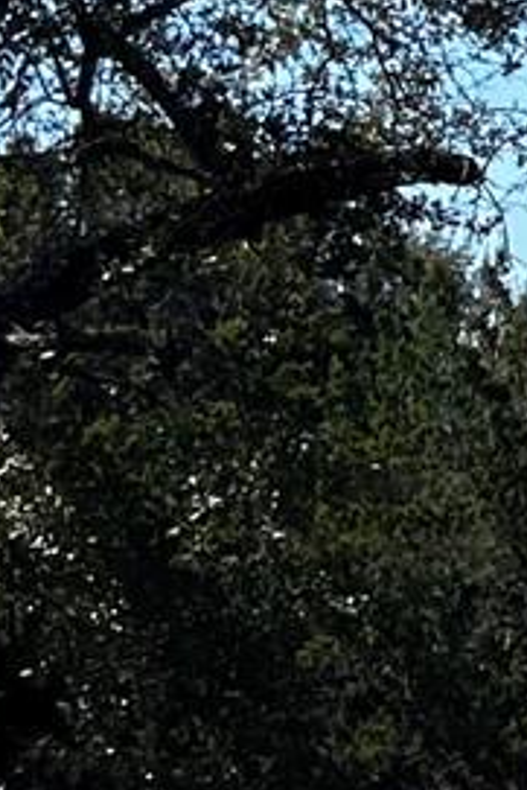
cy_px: 539
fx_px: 4473
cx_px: 2242
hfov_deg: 5.6
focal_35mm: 204
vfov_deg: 10.1
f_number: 1.6
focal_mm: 5.1
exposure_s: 1/2571
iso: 50
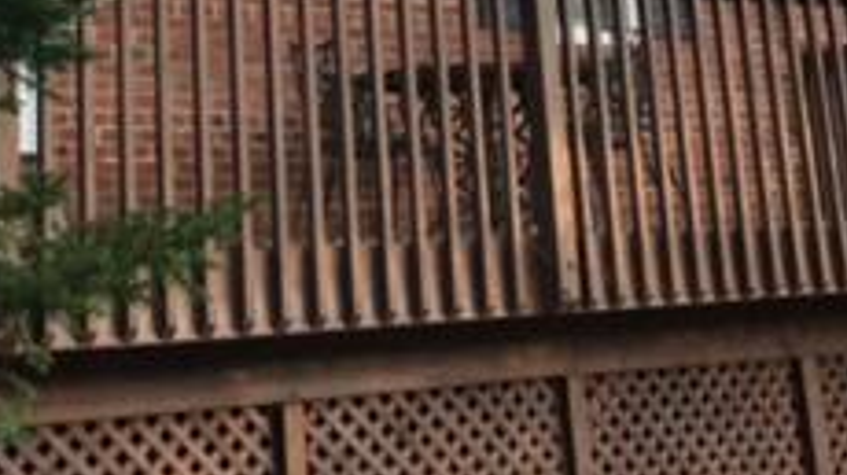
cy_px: -398
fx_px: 1908
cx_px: 155
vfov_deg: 12.8
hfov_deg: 24.6
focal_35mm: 85
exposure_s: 1/40
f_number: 1.8
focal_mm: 3.99
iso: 20
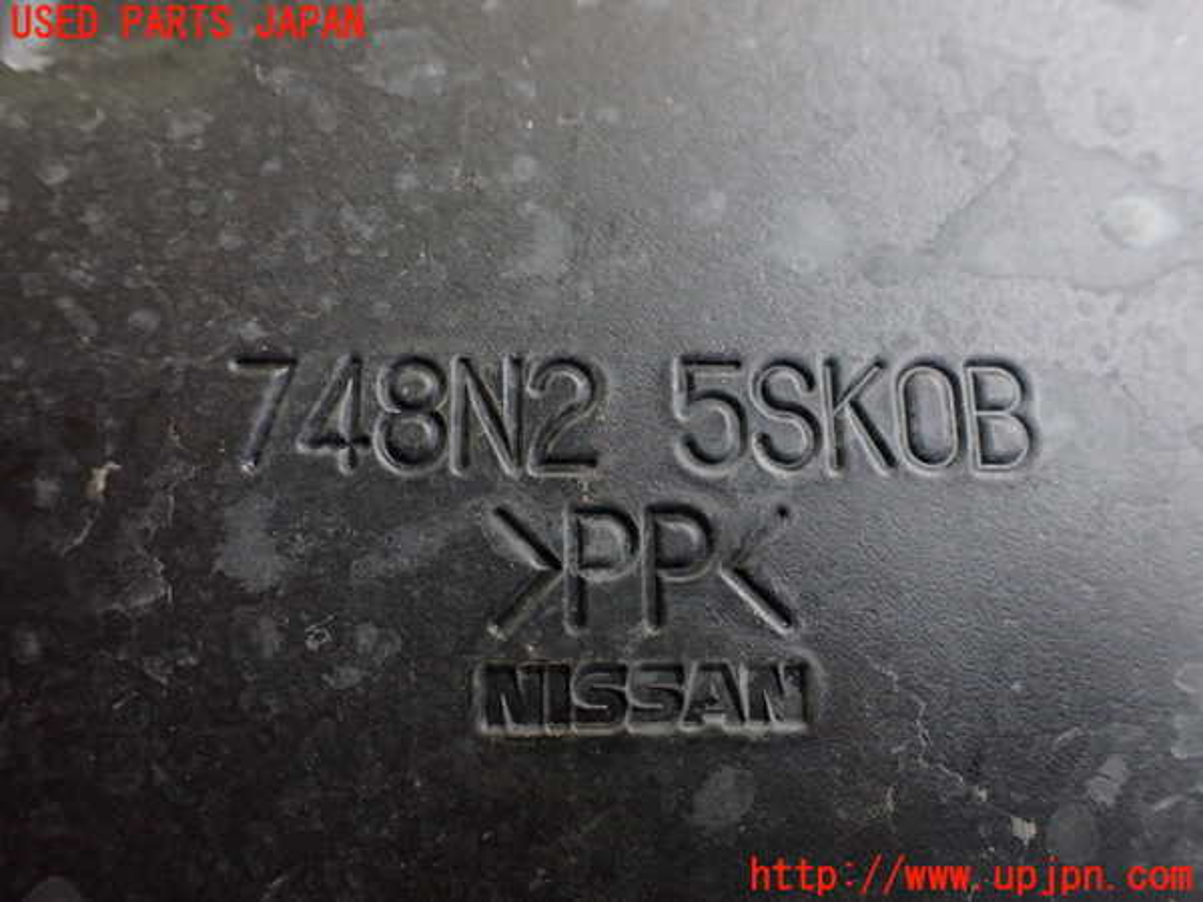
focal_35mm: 30
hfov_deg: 60.0
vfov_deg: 46.8
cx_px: 602
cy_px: 451
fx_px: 1043
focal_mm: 5.4
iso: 800
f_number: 2.3
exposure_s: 1/30
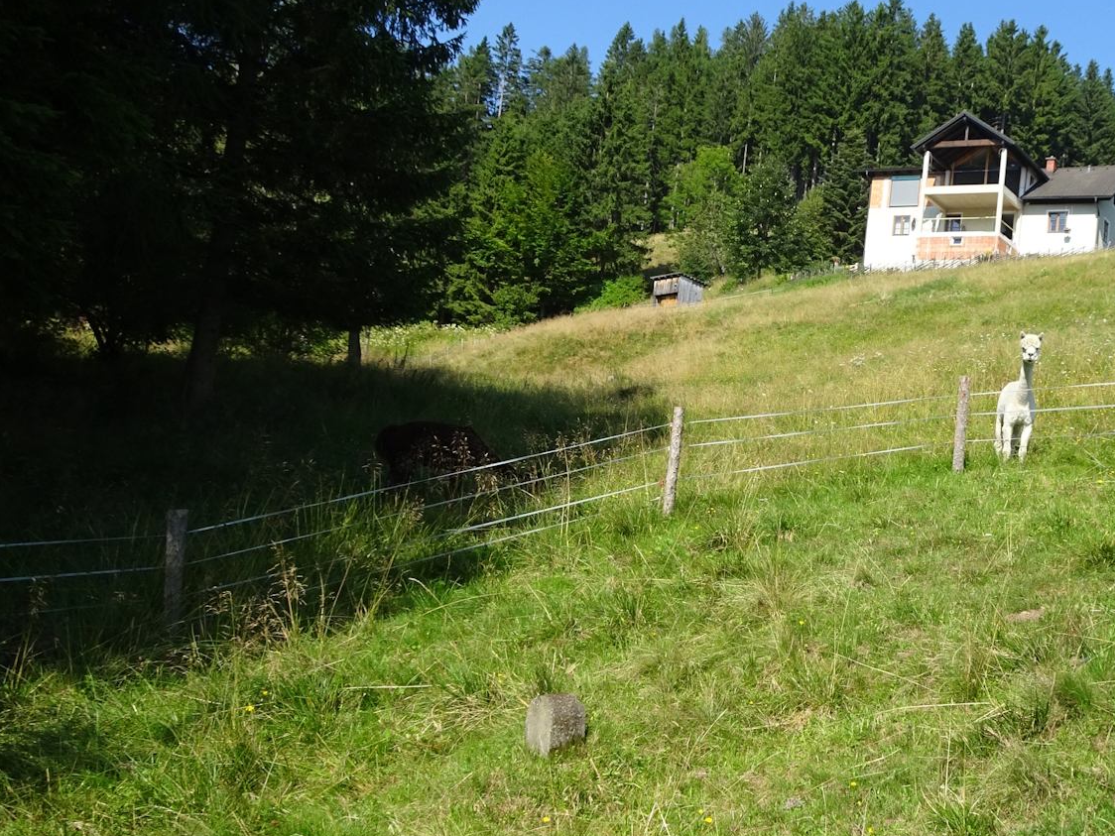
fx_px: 1321
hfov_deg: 44.2
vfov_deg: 35.1
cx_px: 838
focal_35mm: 41
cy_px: 450
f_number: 3.5
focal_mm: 4.1
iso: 80
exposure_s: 1/640
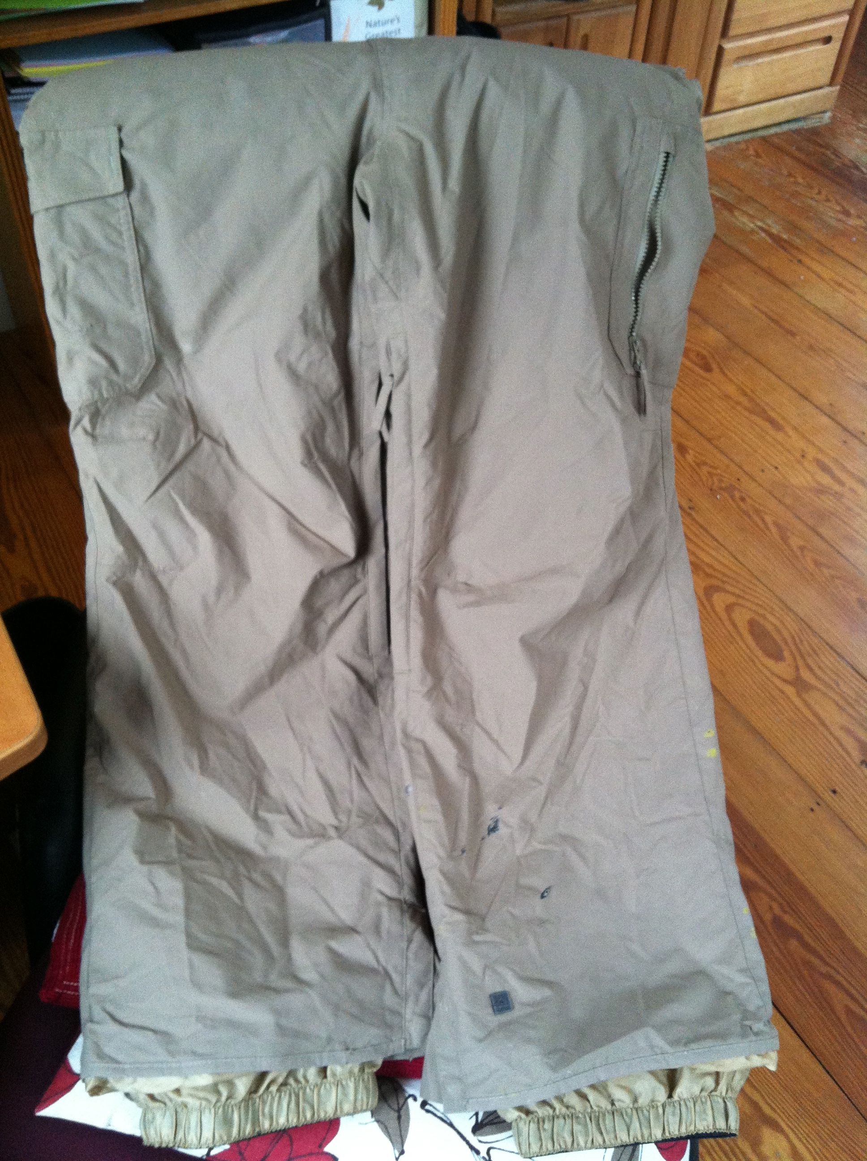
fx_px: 1172
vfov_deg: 52.7
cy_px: 580
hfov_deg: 40.6
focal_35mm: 35
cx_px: 434
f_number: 2.8
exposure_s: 1/17
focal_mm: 3.85
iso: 200
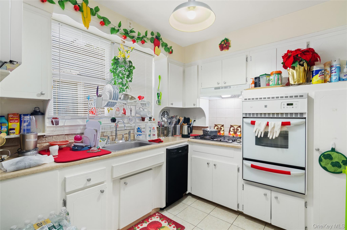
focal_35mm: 16
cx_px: 174
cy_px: 115
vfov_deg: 71.8
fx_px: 159
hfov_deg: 95.1
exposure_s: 1/2.5
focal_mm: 11
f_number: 10
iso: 800
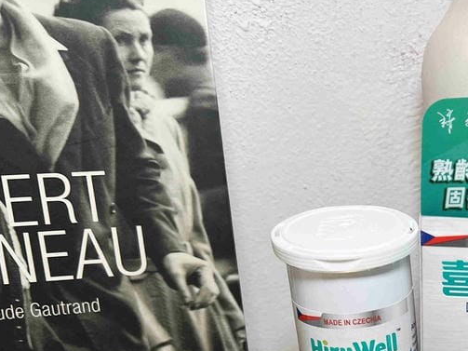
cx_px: 535
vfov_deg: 22.6
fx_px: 838
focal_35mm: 62
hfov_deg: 28.0
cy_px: 362
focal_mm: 5.7
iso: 64
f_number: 1.5
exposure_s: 1/120
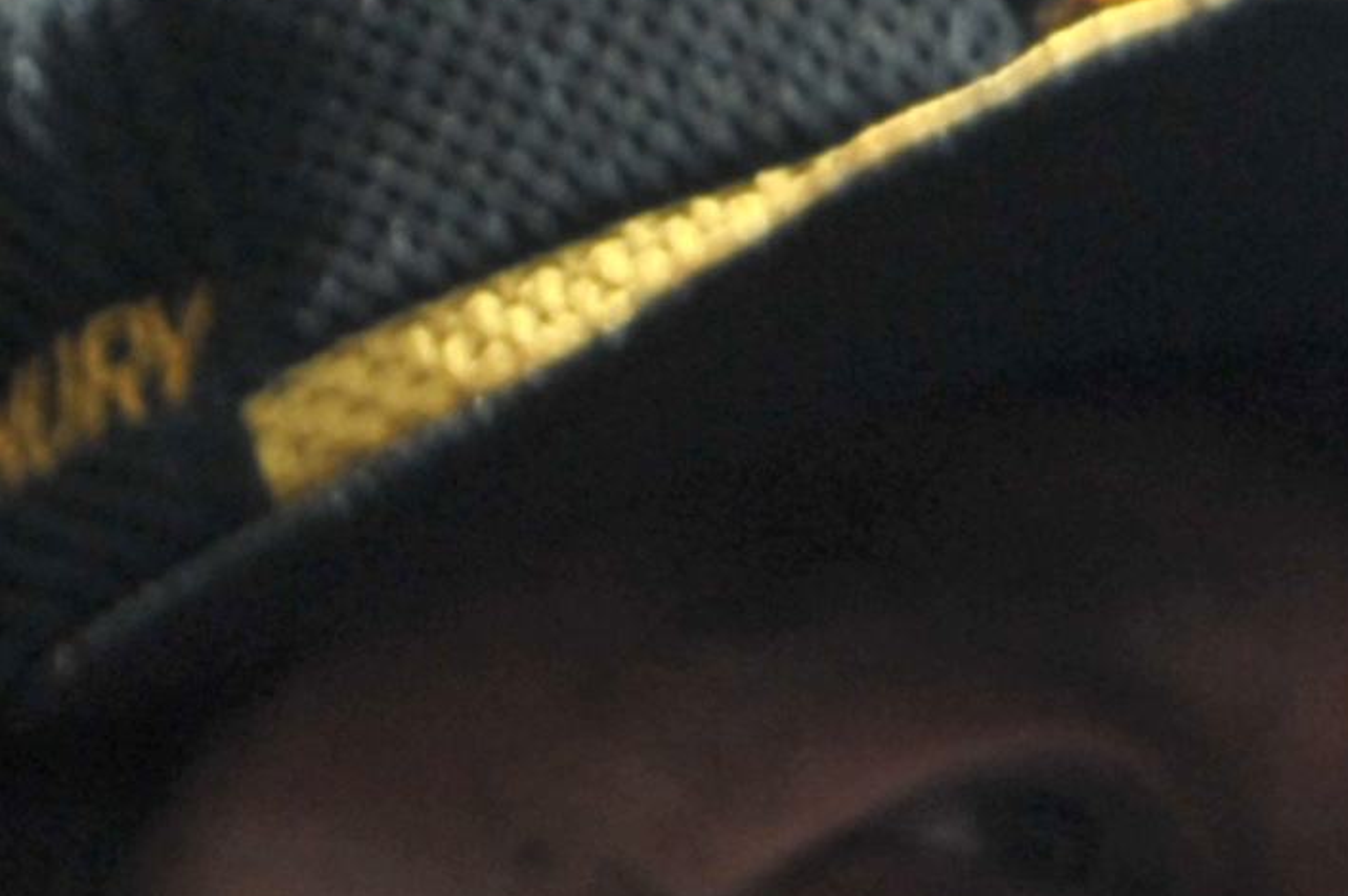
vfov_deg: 7.4
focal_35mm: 169
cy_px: 2371
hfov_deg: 12.1
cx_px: 1099
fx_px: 6323
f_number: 8
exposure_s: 1/1000
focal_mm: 28
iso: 250
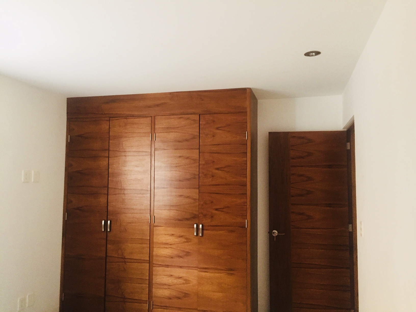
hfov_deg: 61.7
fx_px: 349
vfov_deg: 48.2
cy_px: 156
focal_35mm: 29
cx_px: 208
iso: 200
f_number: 2.2
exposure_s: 1/30
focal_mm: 4.15
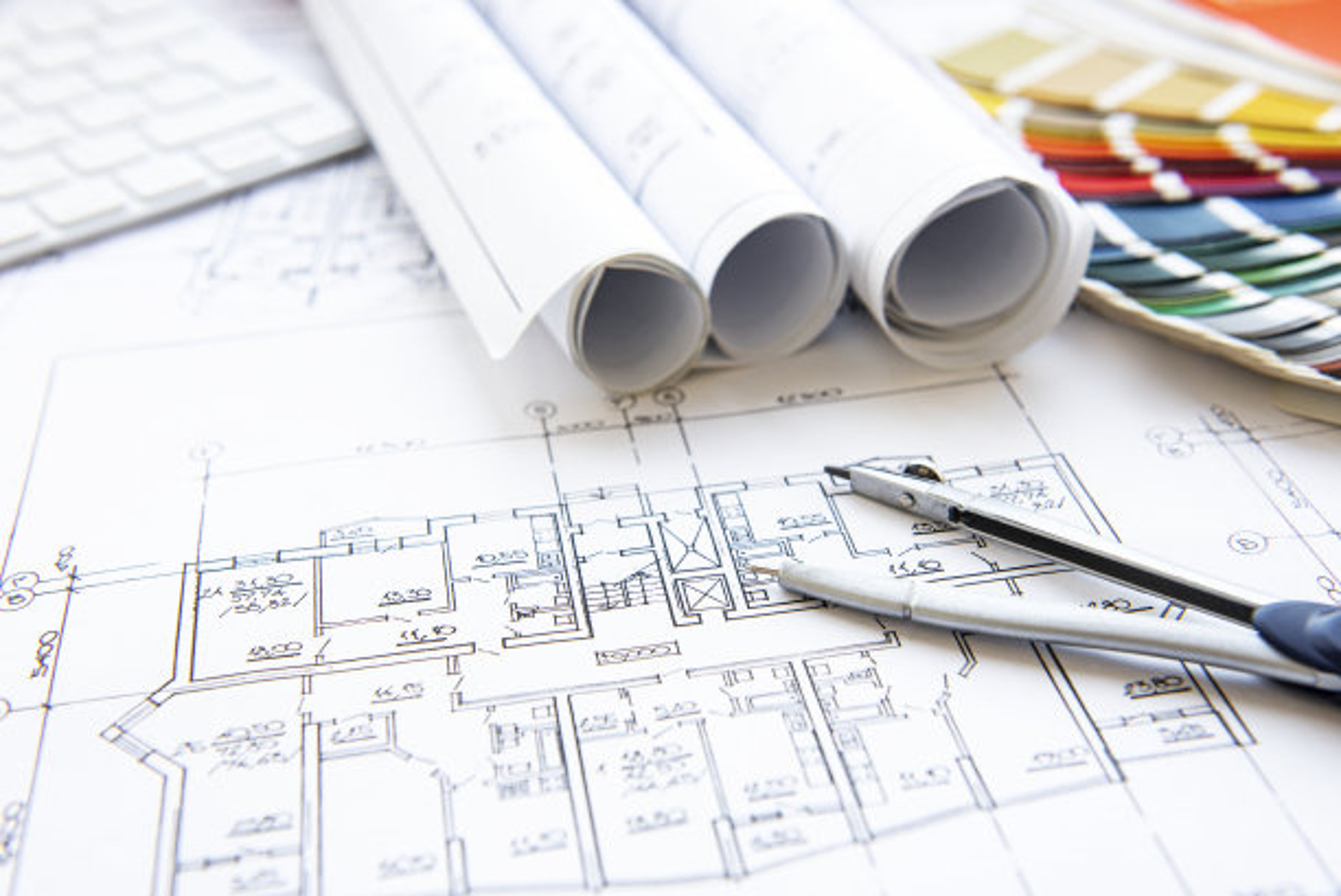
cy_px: 448
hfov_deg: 43.6
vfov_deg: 29.9
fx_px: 1677
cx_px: 670
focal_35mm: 45
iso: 200
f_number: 6.3
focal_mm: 45
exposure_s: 1/40
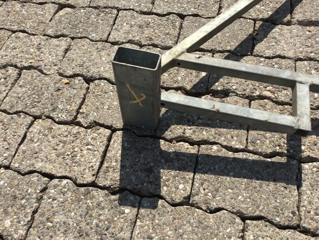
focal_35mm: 31
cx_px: 160
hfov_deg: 58.4
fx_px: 286
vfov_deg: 45.4
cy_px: 120
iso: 25
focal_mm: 3.3
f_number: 2.4
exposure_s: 1/1431
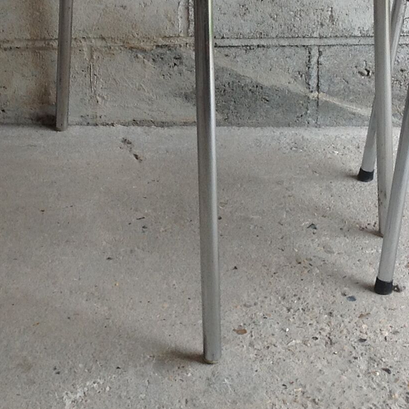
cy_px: 11
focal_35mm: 98
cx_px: 119
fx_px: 1310
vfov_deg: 17.4
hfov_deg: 17.7
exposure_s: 1/176
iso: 80
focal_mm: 4.28
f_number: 2.4
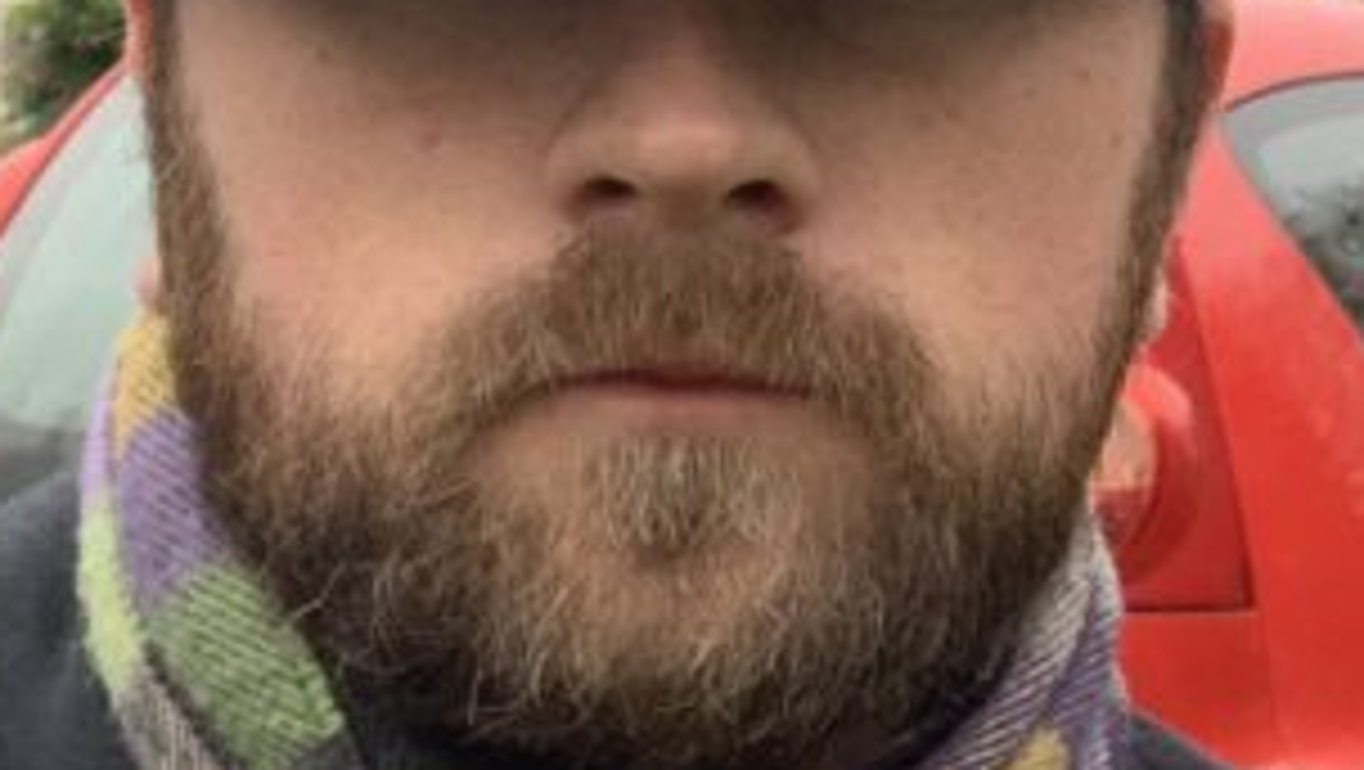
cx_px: 1233
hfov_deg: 22.6
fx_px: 3330
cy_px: 311
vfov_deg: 13.2
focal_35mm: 92
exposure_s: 1/60
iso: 200
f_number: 2.2
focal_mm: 2.87
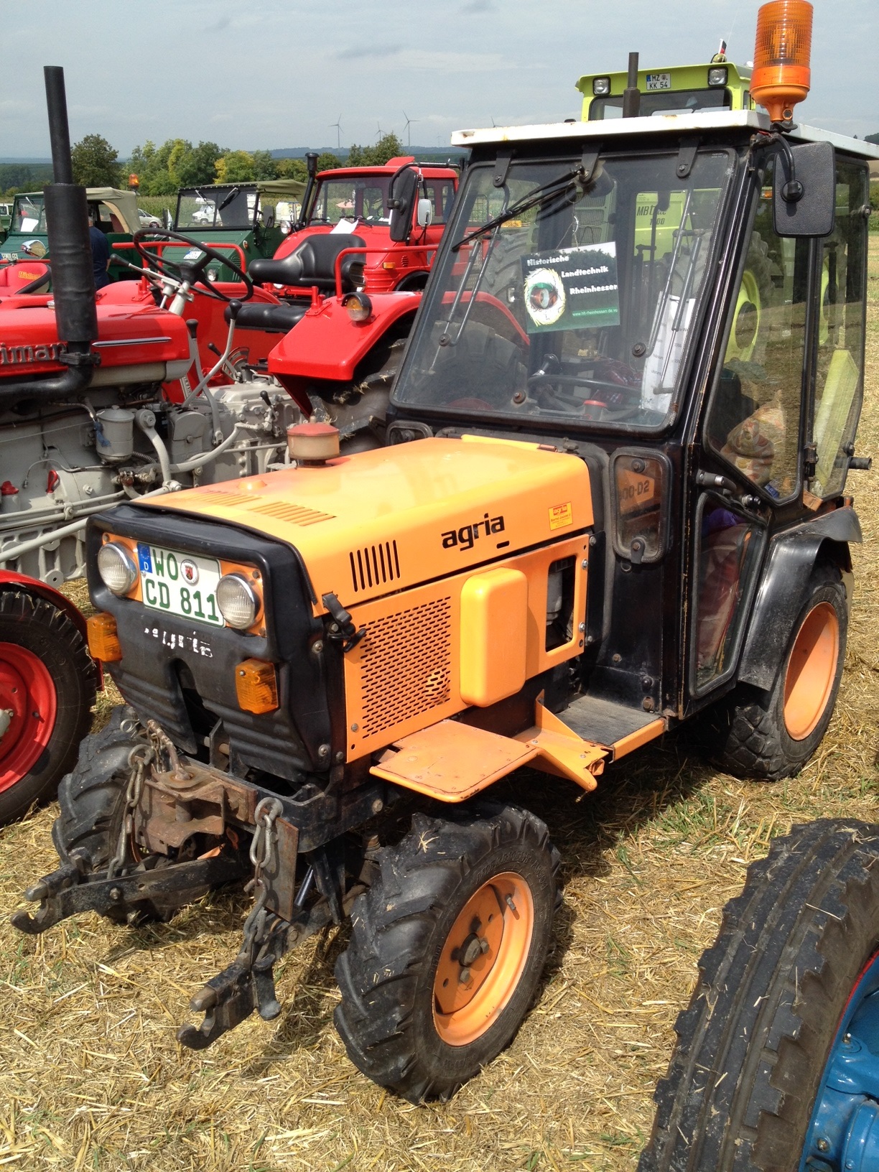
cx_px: 440
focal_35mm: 35
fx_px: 1185
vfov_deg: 52.6
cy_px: 586
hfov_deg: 40.7
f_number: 2.4
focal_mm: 4.28
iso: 50
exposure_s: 1/1416
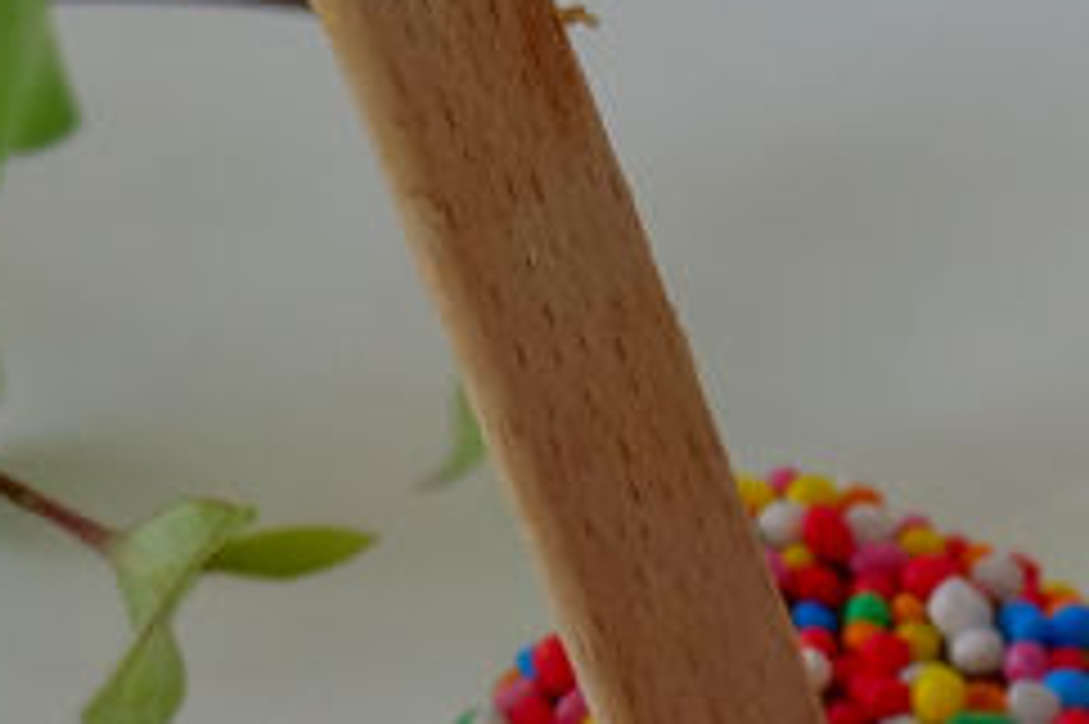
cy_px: 1992
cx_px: 3141
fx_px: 12938
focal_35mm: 428
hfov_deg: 4.6
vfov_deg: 3.2
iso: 500
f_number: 8
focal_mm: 54
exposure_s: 1/60
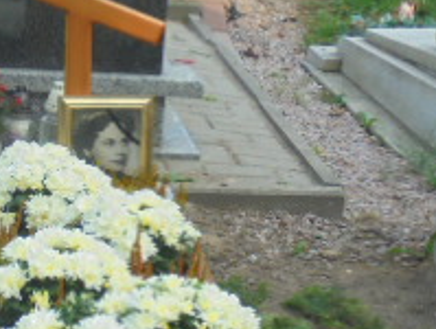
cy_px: 164
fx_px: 1539
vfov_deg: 12.2
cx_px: 48
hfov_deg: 15.9
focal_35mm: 122
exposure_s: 1/80
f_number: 4.2
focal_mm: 6.9
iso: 100
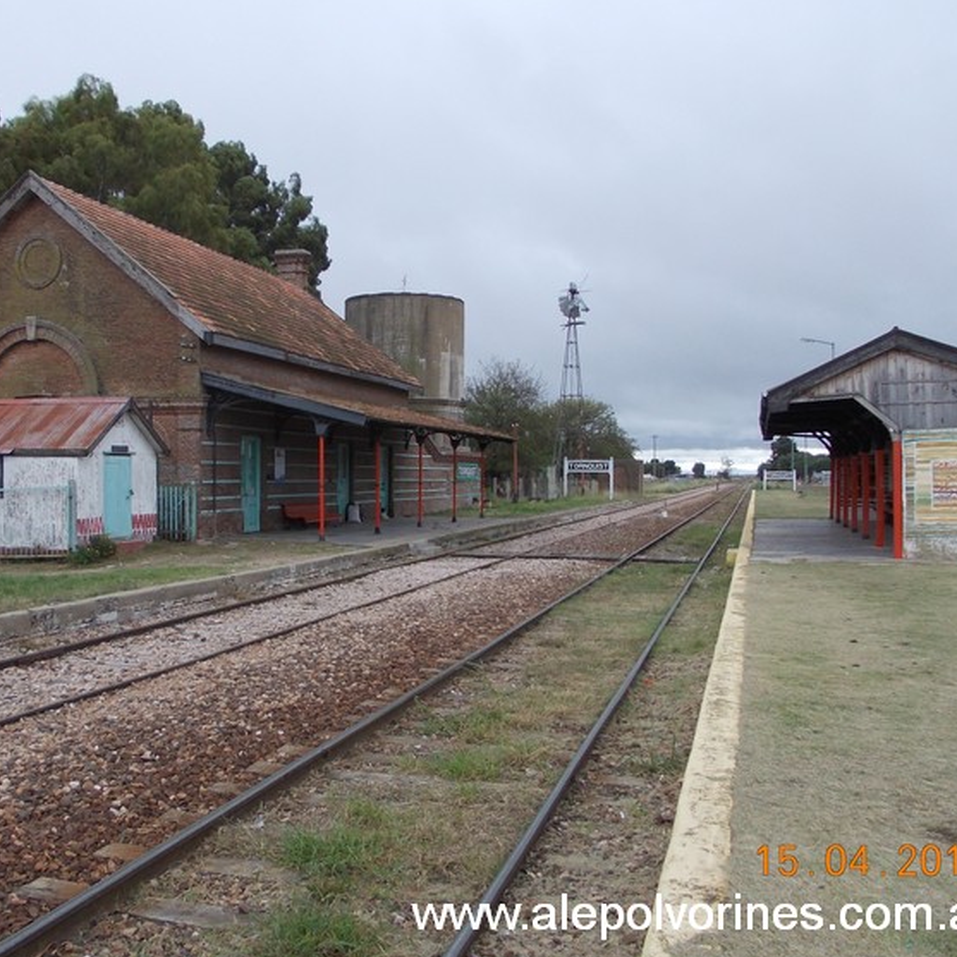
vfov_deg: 48.4
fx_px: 1063
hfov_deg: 48.2
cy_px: 485
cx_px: 399
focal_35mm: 34
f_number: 2.7
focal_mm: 4
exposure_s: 1/400
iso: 80
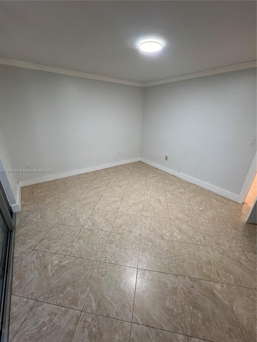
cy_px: 171
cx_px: 128
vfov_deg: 106.2
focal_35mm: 13
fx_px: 129
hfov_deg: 89.9
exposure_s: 1/60
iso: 125
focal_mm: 1.57
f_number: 1.8
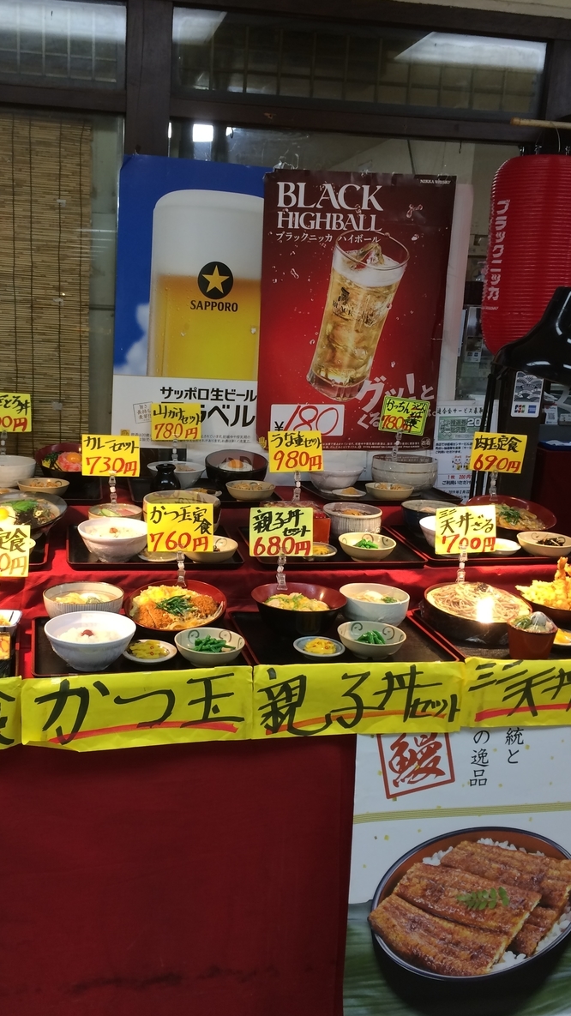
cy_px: 511
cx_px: 201
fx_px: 862
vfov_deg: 61.0
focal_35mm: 32
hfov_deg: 36.4
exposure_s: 1/30
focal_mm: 4.15
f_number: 2.2
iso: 50
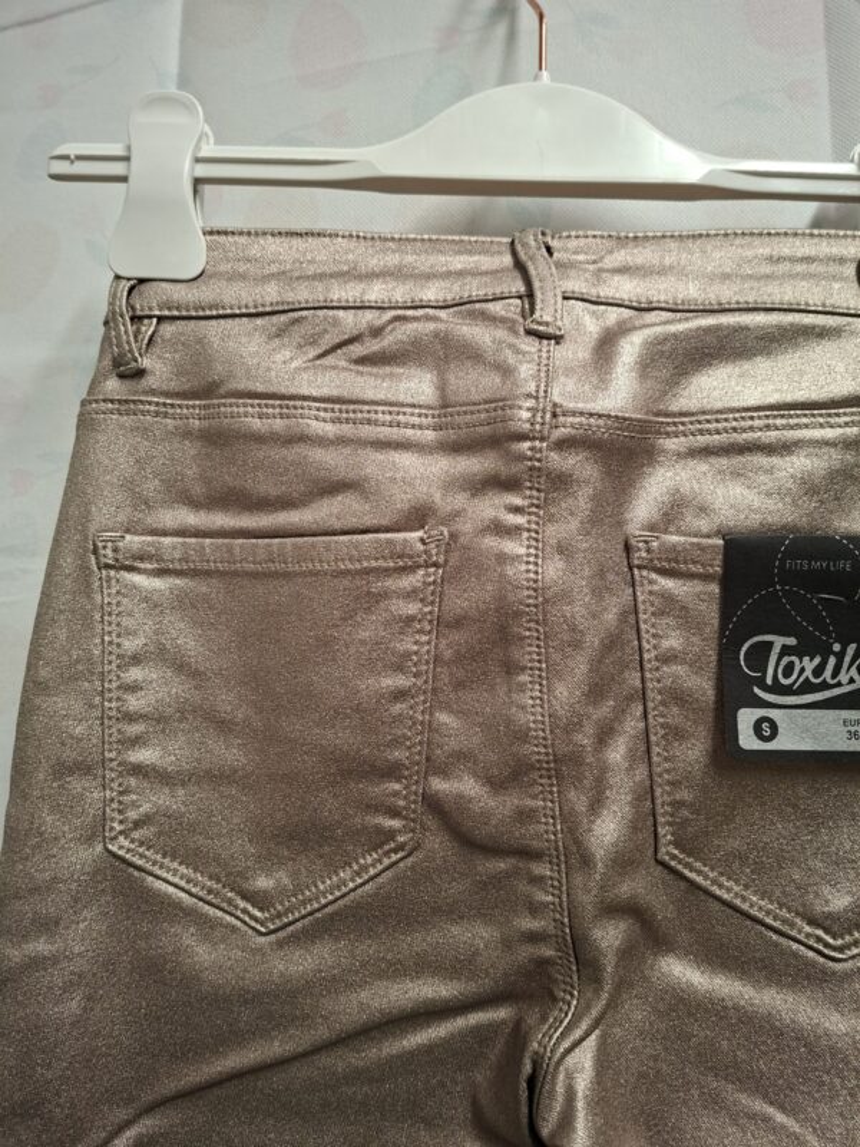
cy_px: 574
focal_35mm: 23
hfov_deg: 58.9
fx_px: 762
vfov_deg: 73.9
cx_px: 430
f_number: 1.8
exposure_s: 1/50
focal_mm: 5.54
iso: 250
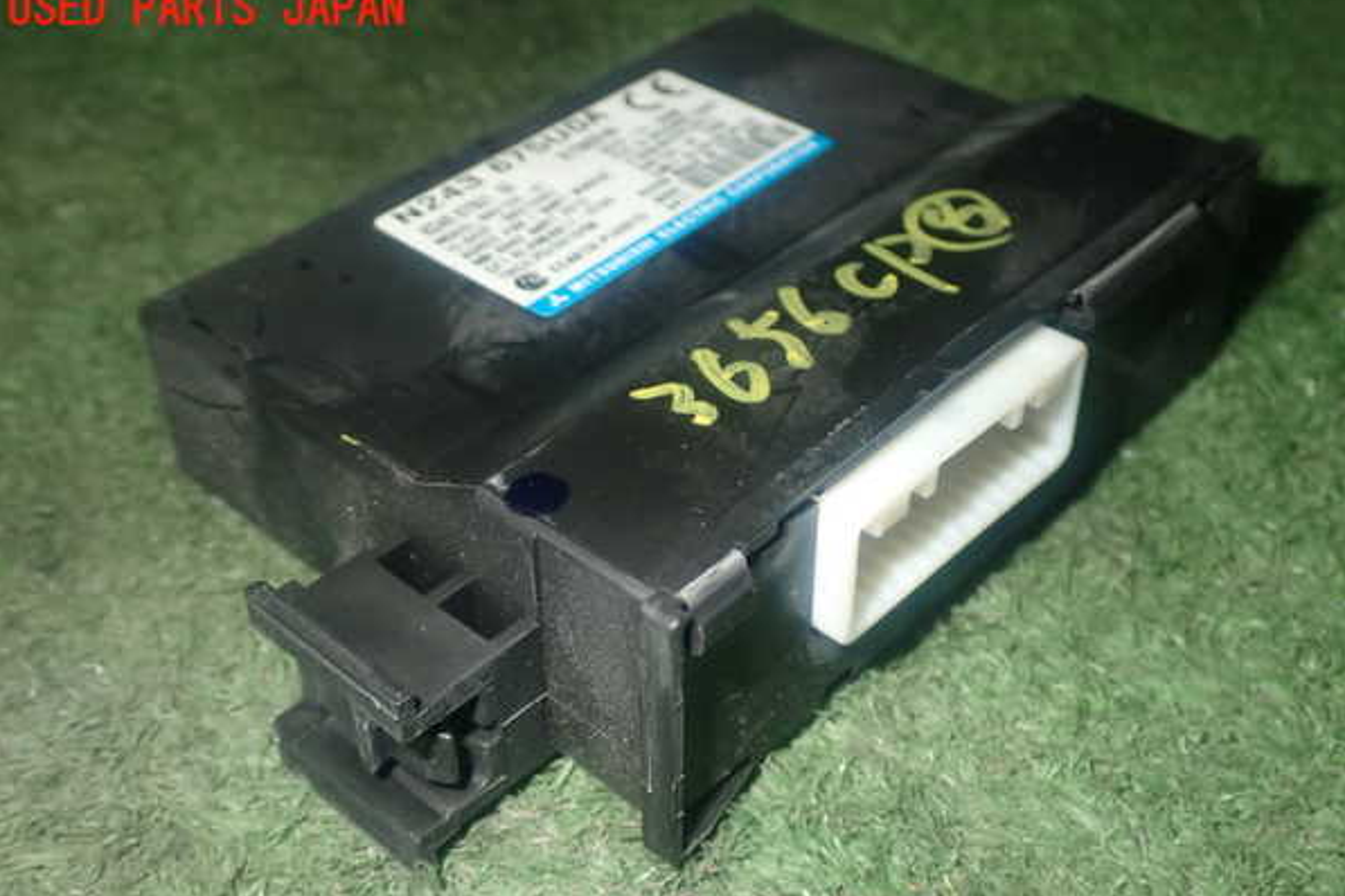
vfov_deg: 29.2
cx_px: 671
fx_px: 1718
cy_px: 489
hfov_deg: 42.7
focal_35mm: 46
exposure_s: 1/40
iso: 400
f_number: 9
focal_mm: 7.84
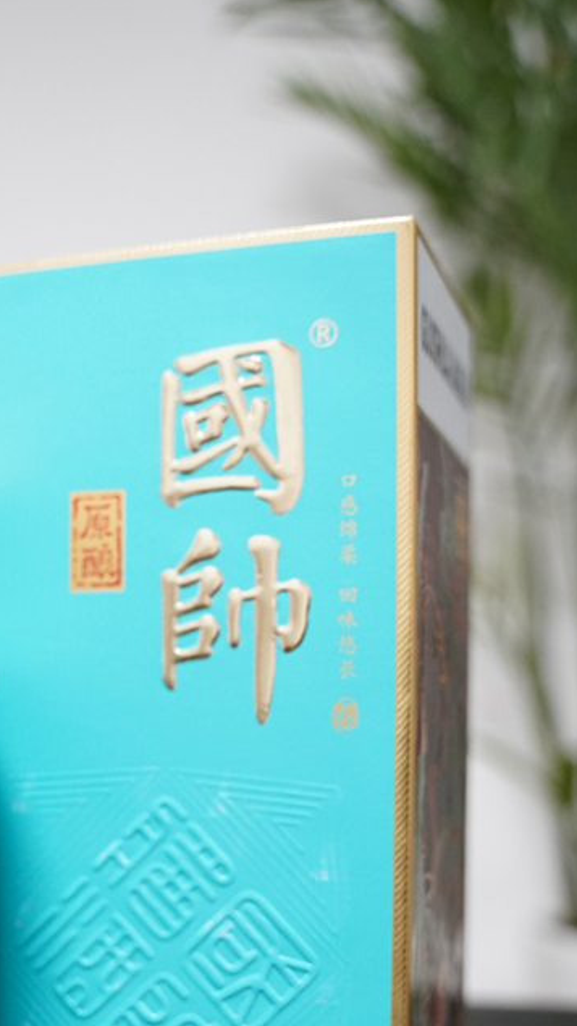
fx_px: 1420
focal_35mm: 52
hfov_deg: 22.6
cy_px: 698
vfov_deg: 39.2
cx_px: 92
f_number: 2.8
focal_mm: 30.1
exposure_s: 1/100
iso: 3200
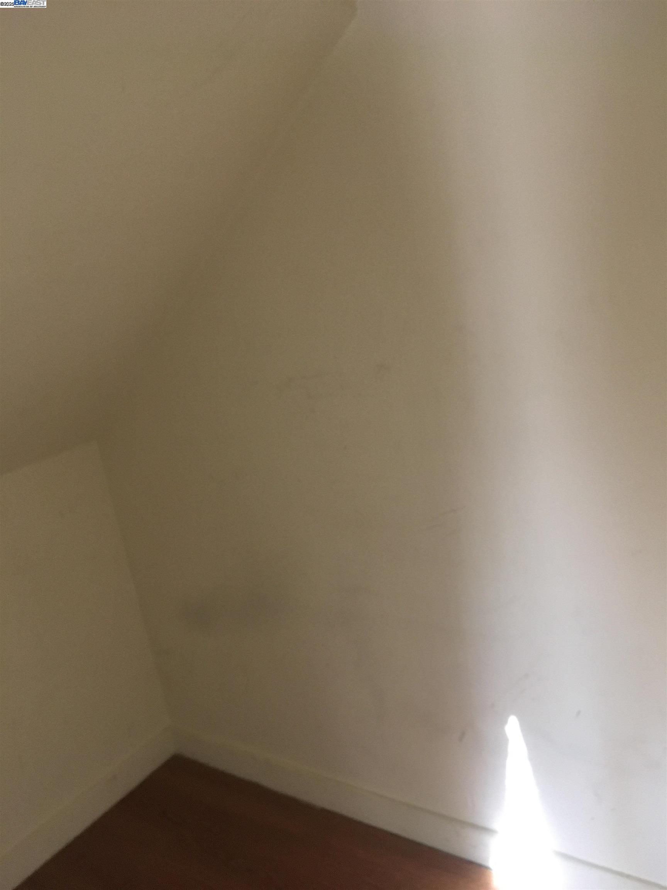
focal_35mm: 29
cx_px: 334
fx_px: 745
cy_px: 445
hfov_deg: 48.2
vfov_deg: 61.7
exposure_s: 1/30
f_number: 2.2
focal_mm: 4.15
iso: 200
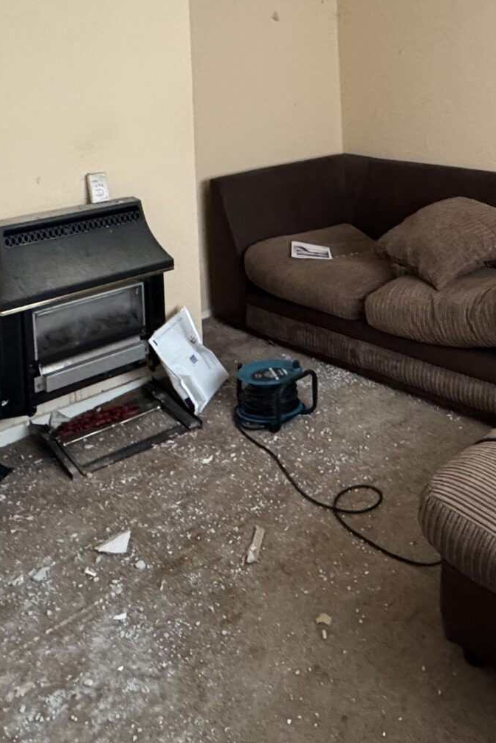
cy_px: 105
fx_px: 764
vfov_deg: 47.7
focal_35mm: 37
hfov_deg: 34.6
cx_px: 410
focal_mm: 2.22
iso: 640
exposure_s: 1/60
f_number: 2.2
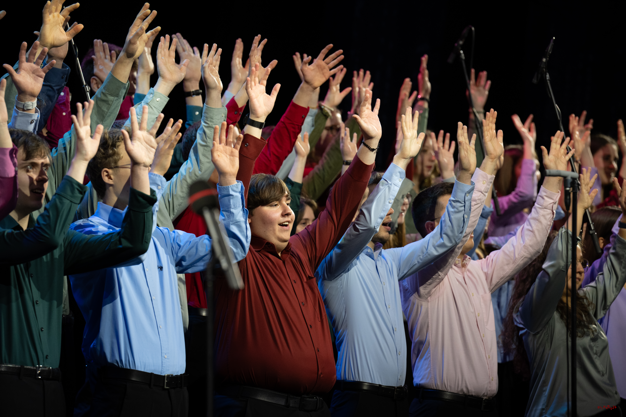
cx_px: 313
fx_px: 3478
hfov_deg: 10.3
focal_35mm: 200
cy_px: 208
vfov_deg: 6.9
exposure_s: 1/250
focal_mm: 200
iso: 1000
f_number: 5
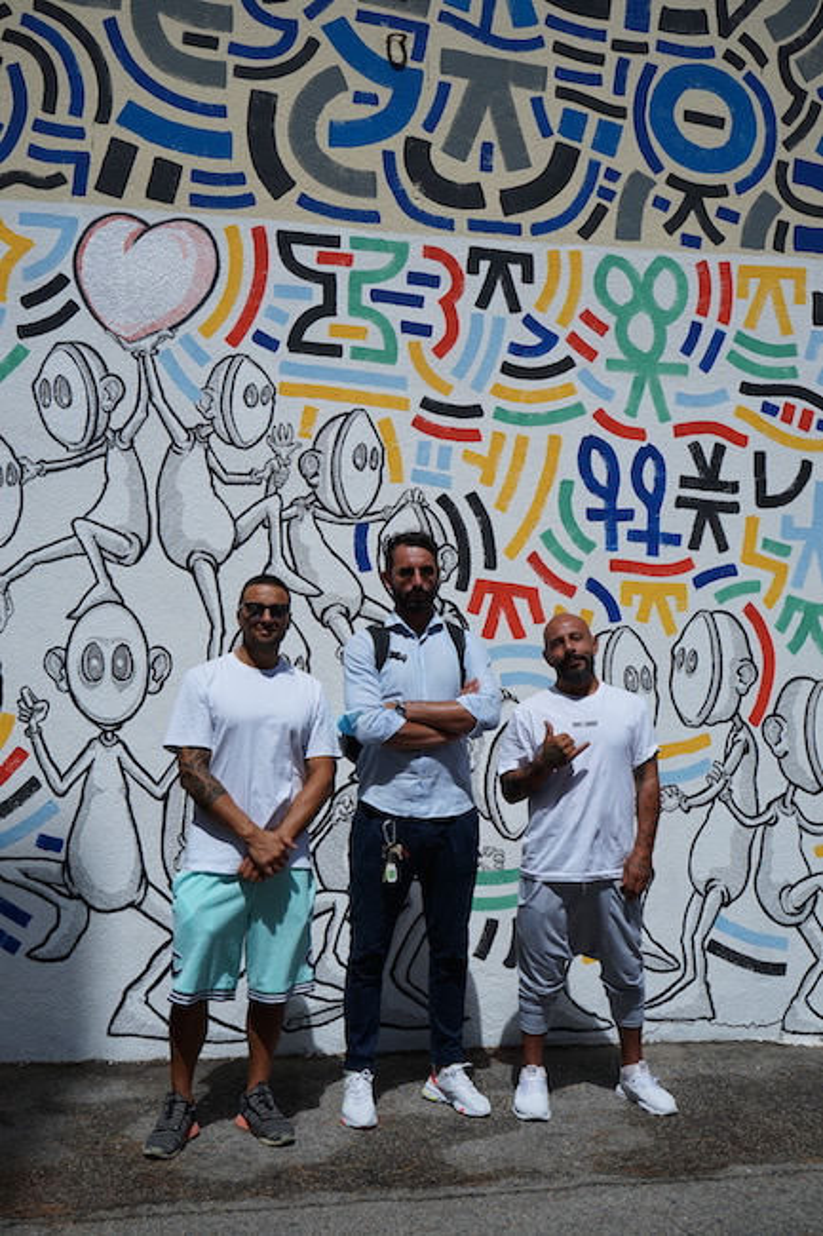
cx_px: 412
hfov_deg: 35.0
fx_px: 1304
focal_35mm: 38
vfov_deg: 50.7
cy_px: 618
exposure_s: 1/400
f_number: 9
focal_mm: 38
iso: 100
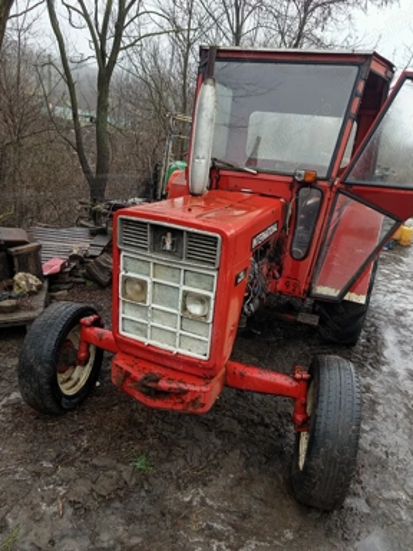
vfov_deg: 69.4
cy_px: 265
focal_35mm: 25
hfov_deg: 54.9
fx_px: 398
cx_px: 204
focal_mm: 5.24
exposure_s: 1/101
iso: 270
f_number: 1.7
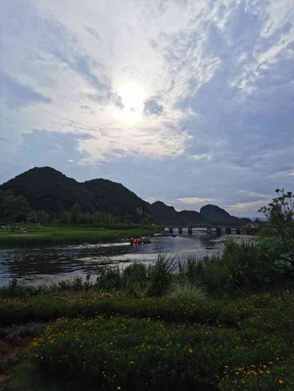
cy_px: 196
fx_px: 306
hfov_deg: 51.4
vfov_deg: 65.3
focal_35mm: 27
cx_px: 147
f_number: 1.8
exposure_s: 1/10000
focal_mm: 5.58
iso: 50
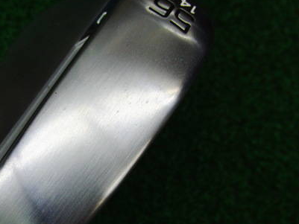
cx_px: 84
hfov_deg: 32.2
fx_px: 510
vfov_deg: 24.8
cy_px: 139
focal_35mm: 59
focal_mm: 6.42
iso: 160
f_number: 3.6
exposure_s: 1/80
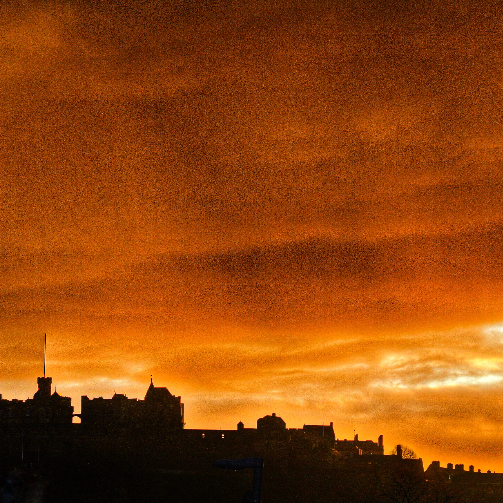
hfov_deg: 10.7
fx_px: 2680
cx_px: 268
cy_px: 251
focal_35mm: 163
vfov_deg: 10.7
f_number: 4
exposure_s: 1/250
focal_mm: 47.5
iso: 200
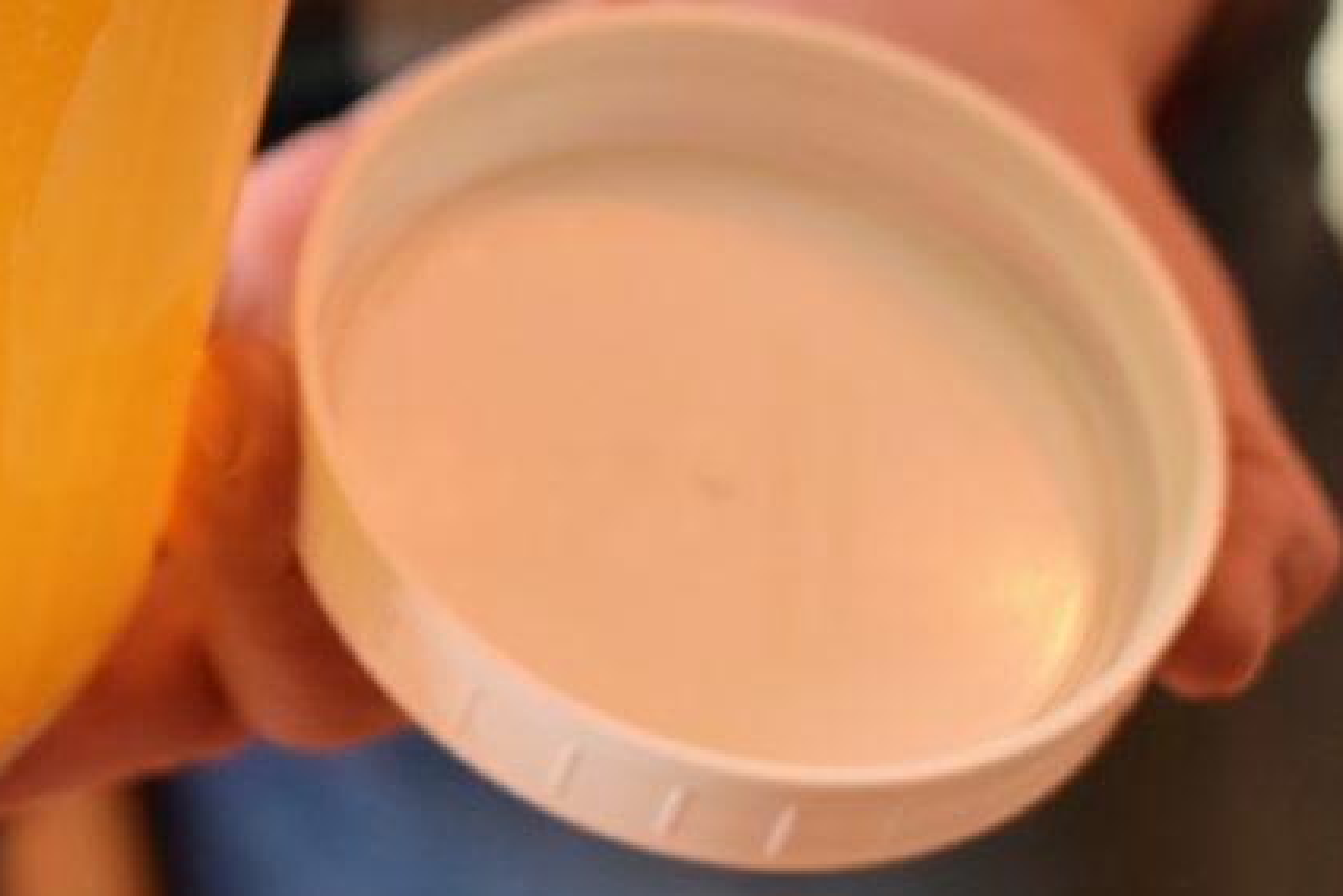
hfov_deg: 11.1
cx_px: -263
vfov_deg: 7.5
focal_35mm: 181
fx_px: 6754
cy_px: -84
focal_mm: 50
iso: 800
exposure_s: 1/100
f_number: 3.2
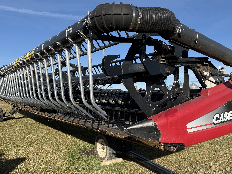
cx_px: 127
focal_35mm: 33
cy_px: 104
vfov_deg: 42.8
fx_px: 221
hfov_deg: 55.3
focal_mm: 6.76
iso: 80
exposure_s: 1/3425
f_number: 1.78
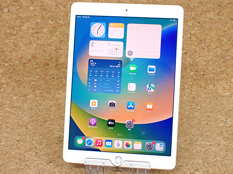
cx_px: 116
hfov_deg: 35.5
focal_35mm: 54
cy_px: 87
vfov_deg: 27.0
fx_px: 363
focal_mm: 9.65
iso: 800
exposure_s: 1/125
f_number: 3.3
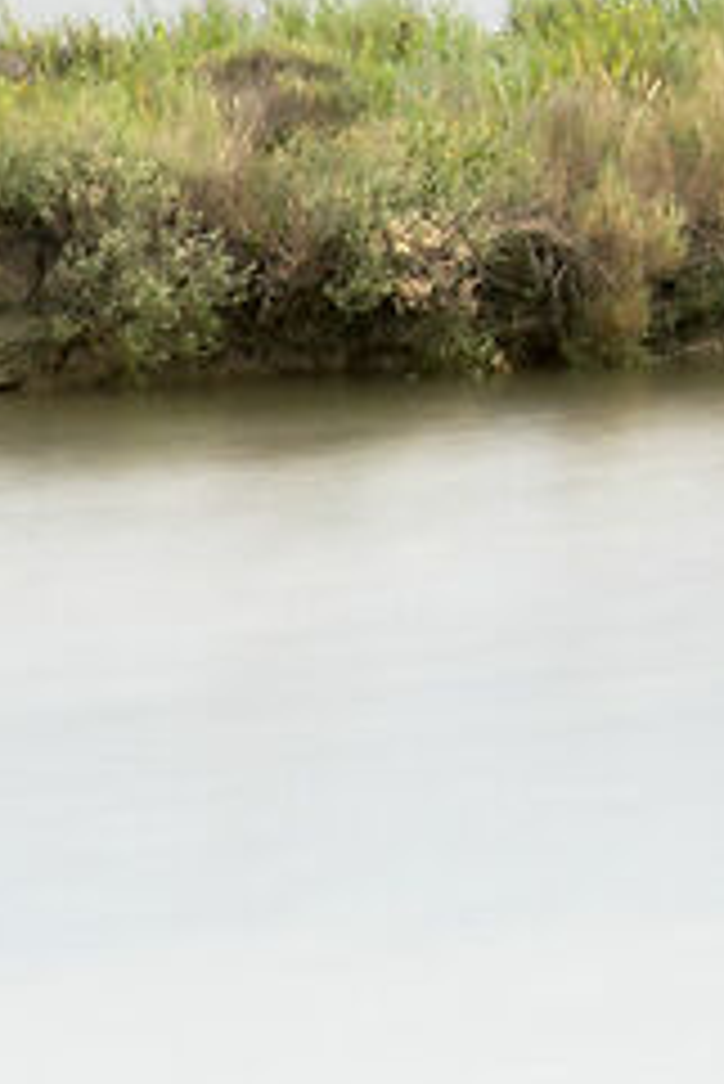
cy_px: -1637
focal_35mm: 648
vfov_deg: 3.1
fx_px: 19518
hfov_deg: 2.1
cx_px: 2293
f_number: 20
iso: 100
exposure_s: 20
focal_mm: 65
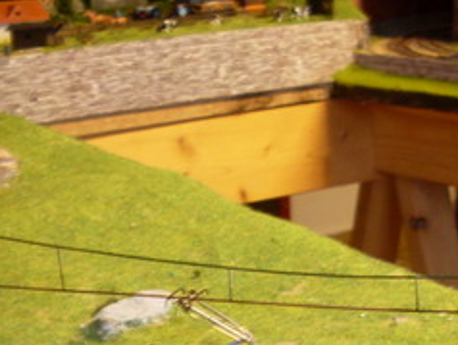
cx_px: 285
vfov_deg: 13.9
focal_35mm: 102
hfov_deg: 19.2
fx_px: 1351
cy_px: 457
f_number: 2.8
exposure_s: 1/6
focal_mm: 6.3
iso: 80
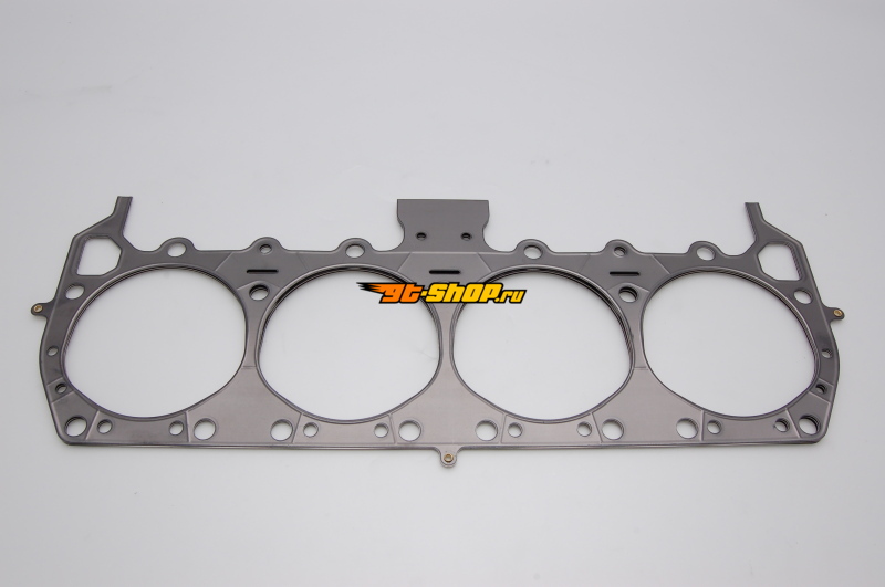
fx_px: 810
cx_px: 442
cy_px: 294
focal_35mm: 33
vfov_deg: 39.9
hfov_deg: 57.3
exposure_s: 1/125
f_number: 11
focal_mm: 22
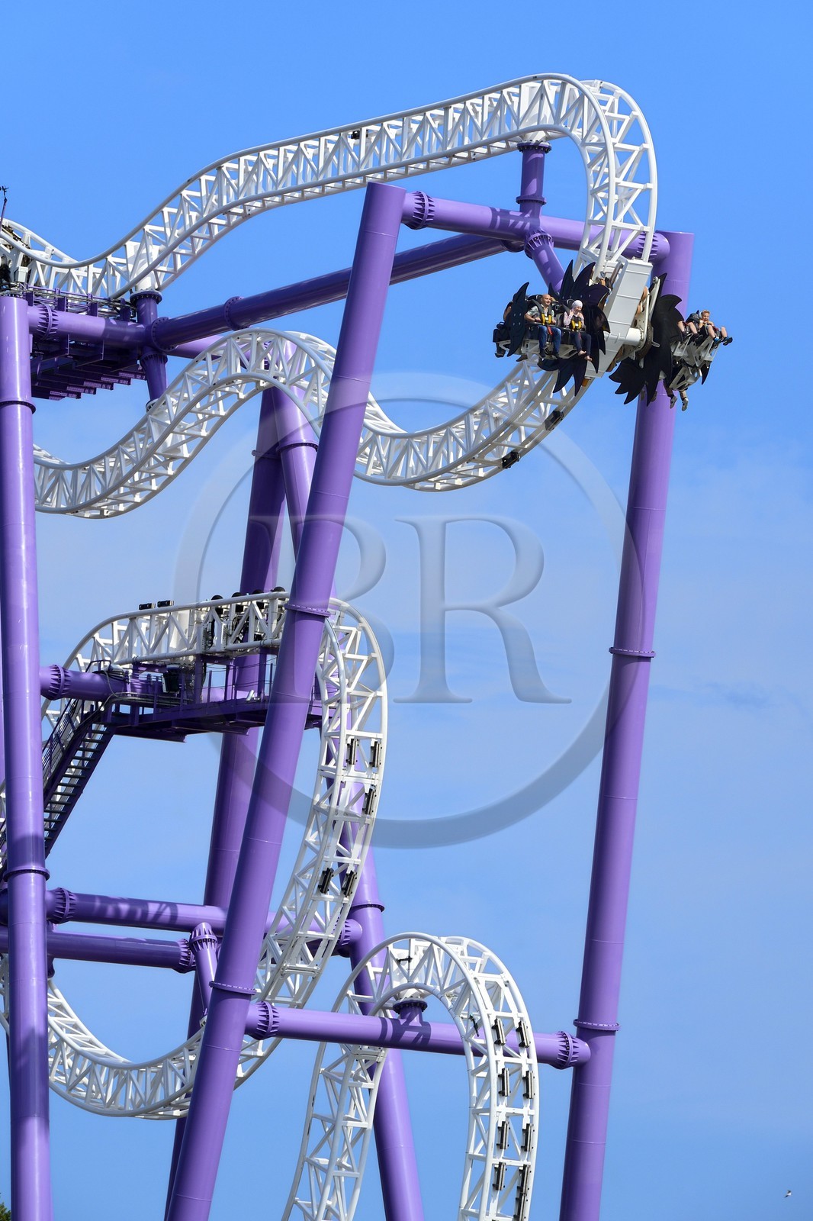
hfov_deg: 6.9
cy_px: 610
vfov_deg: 10.3
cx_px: 406
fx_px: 6777
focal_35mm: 200
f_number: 11
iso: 200
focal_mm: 200
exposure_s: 1/800
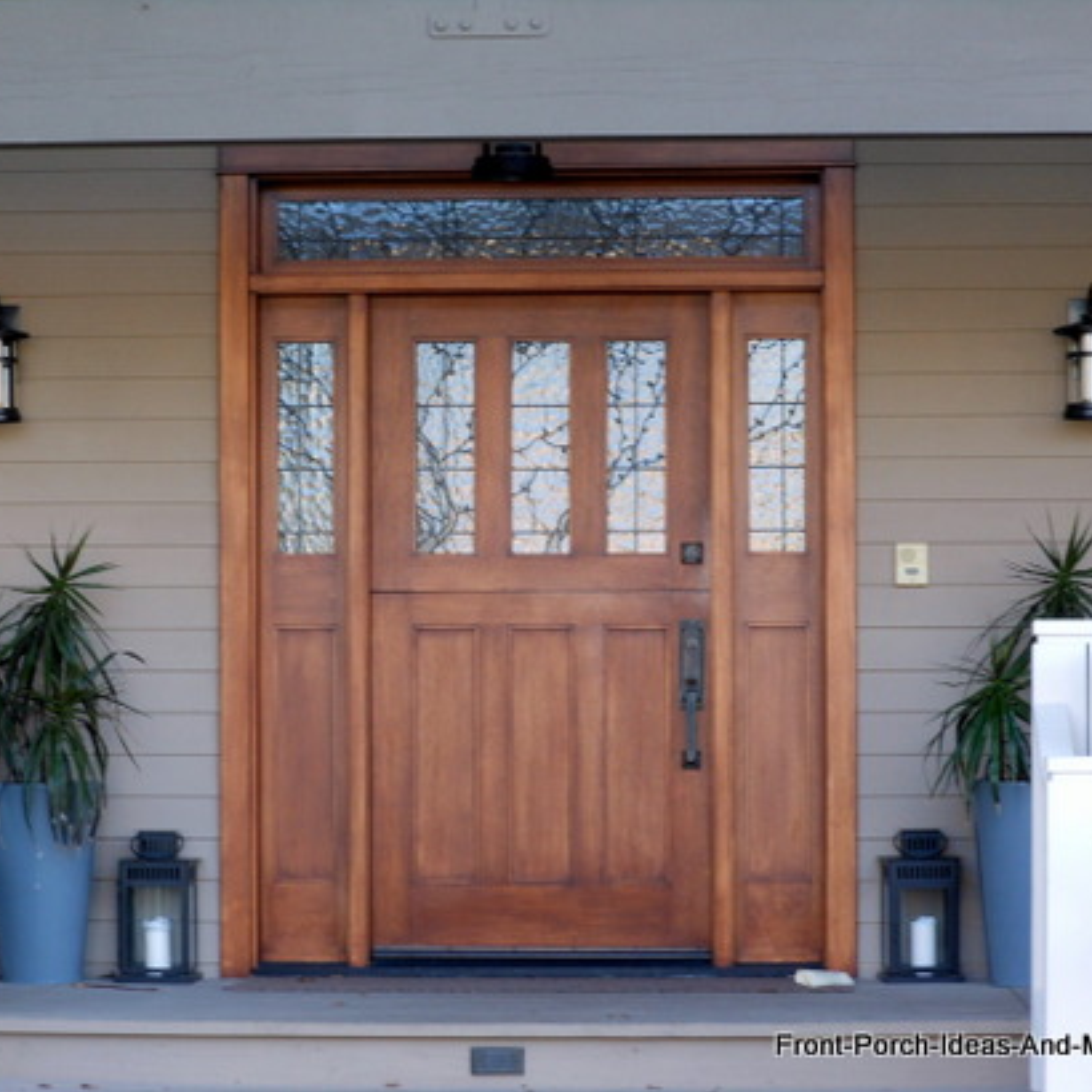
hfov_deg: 14.4
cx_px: 522
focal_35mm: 121
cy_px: 547
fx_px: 4319
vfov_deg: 14.4
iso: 125
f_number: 5.4
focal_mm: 18.3
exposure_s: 1/30
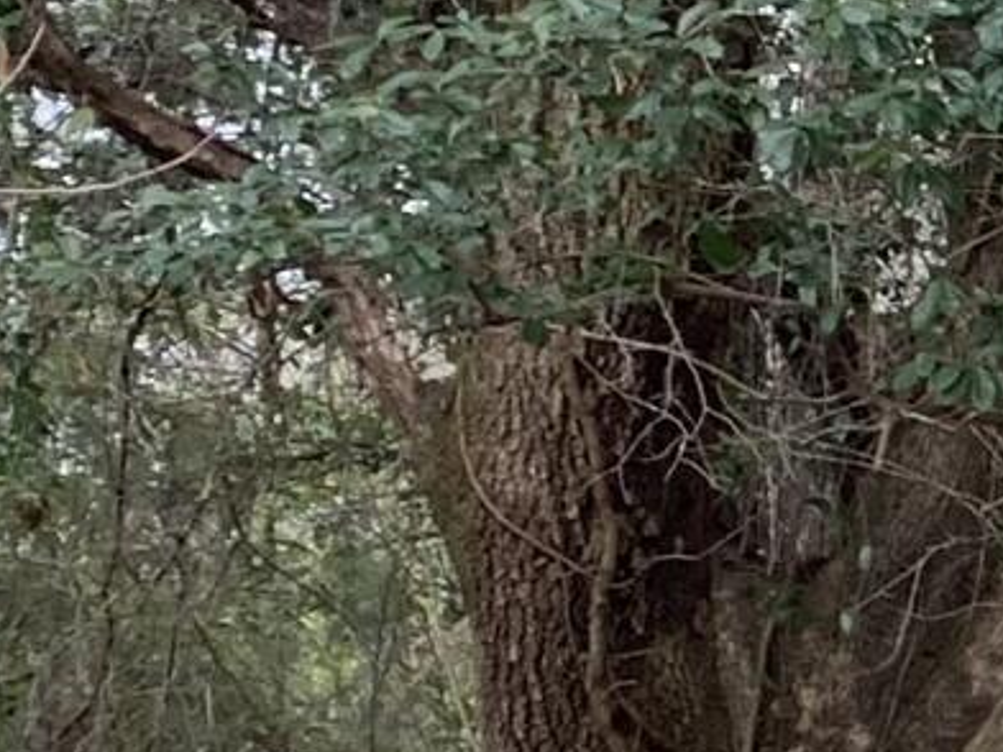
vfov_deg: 7.4
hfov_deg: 8.1
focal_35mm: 199
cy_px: 859
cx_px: 3234
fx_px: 5766
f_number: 1.8
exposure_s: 1/121
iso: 32
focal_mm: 4.25
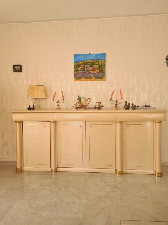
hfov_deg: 53.1
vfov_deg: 67.3
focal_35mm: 26
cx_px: 84
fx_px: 168
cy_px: 112
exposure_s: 1/50
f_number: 1.8
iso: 100
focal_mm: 5.4
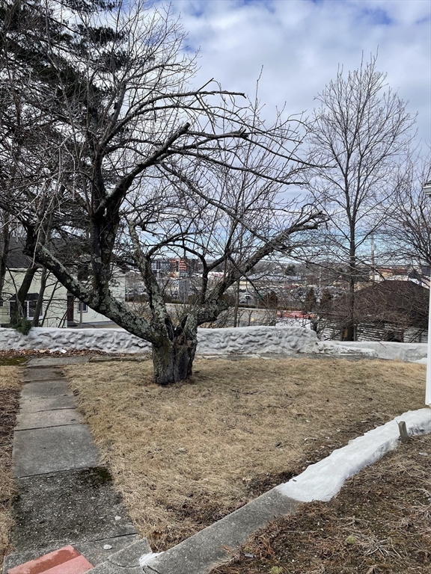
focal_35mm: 26
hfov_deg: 53.1
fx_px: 432
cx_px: 216
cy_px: 287
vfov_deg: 67.3
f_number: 1.6
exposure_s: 1/2506
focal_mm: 4.2
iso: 32
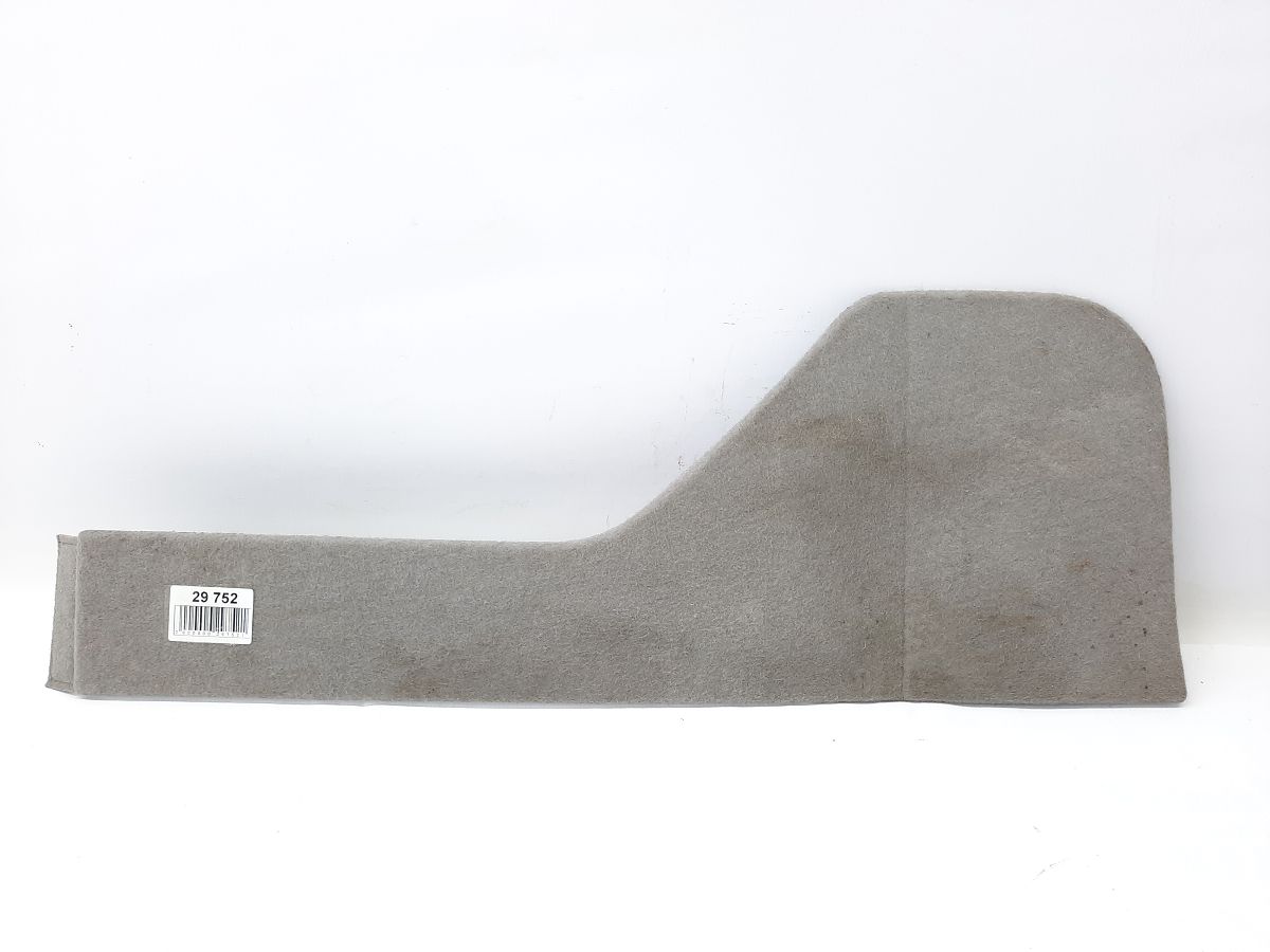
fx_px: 917
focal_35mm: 25
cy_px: 476
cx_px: 635
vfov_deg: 54.9
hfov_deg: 69.4
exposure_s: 1/50
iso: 100
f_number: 2
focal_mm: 4.6
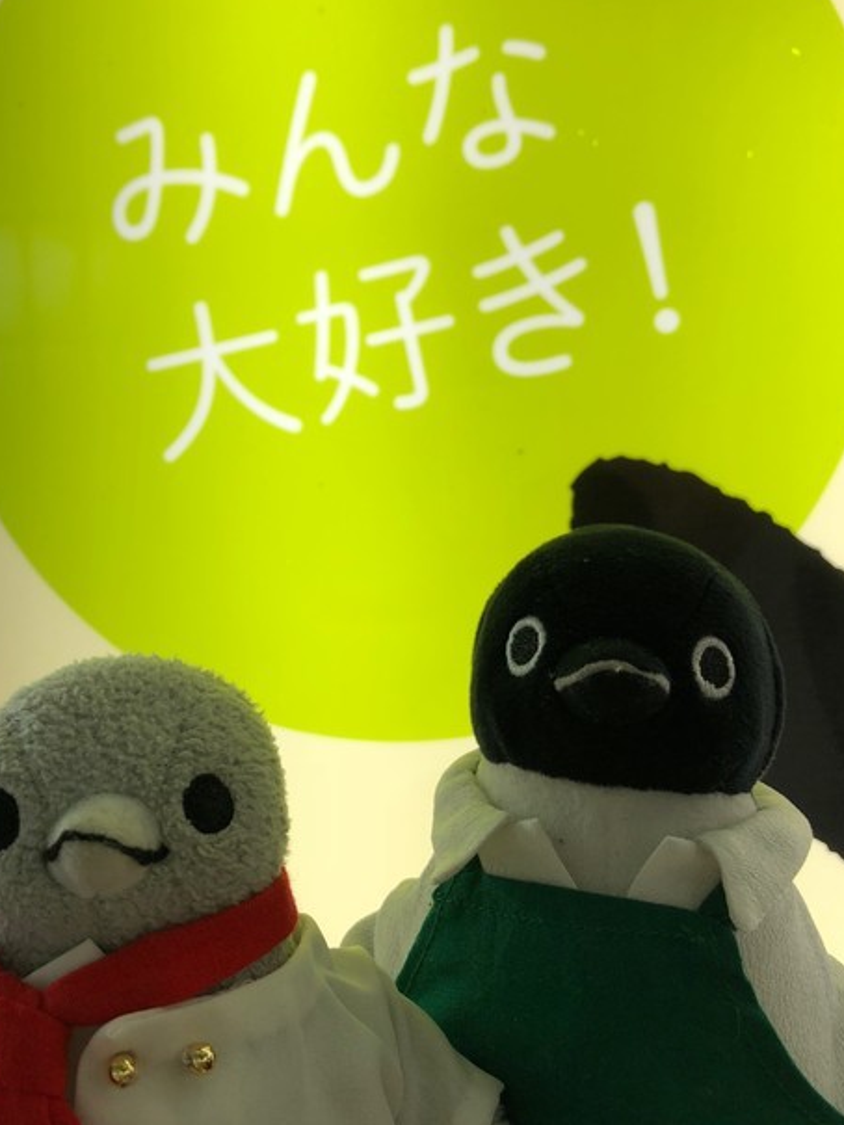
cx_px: 323
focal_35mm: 37
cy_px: 515
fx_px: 1202
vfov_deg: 50.1
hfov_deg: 38.5
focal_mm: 3.99
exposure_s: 1/100
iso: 32
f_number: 1.8
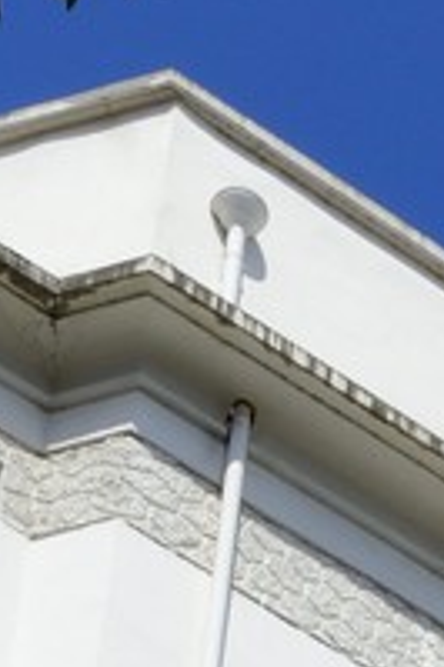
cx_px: 916
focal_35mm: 232
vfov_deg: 7.1
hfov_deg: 5.8
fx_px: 4299
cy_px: 2488
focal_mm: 29
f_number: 18
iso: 200
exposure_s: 1/200
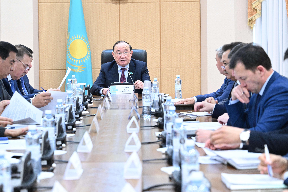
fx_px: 824
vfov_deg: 13.3
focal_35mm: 103
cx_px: 136
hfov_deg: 19.8
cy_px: 70
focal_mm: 70
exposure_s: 1/160
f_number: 3.5
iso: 2500
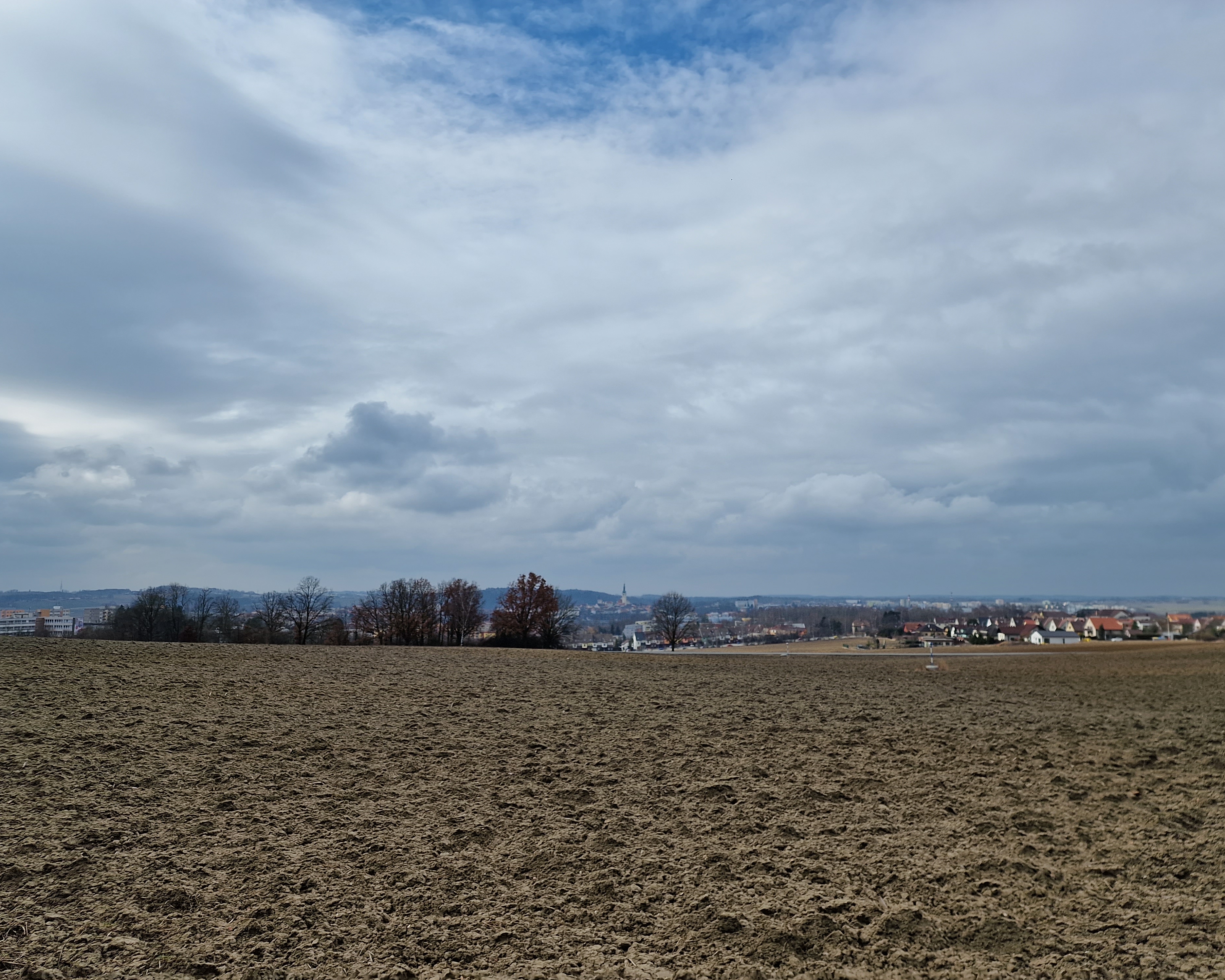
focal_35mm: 24
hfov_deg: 70.3
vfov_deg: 58.8
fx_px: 870
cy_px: 490
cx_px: 621
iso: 50
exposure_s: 1/2408
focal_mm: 6.4
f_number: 1.8
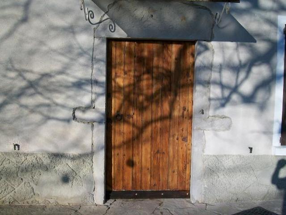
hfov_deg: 51.4
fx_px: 297
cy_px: 108
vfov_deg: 39.7
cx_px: 143
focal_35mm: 36
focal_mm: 6
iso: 80
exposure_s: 1/500
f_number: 4.8
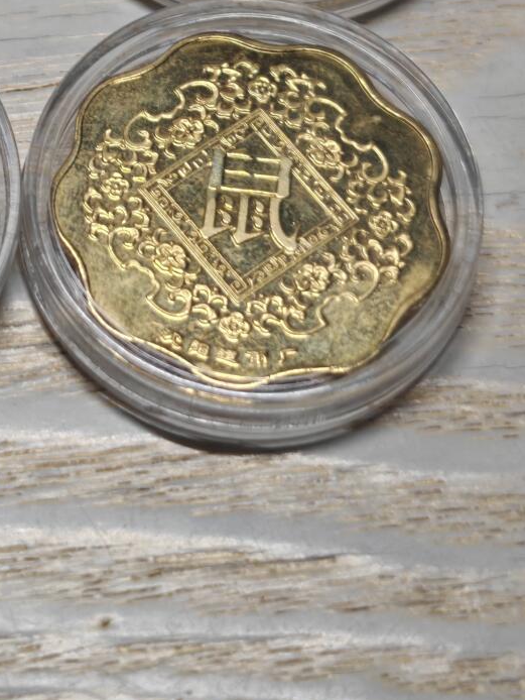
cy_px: 56
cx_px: 46
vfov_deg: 13.9
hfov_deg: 10.5
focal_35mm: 140
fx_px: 2829
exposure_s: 1/110
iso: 50
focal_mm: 7.62
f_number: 4
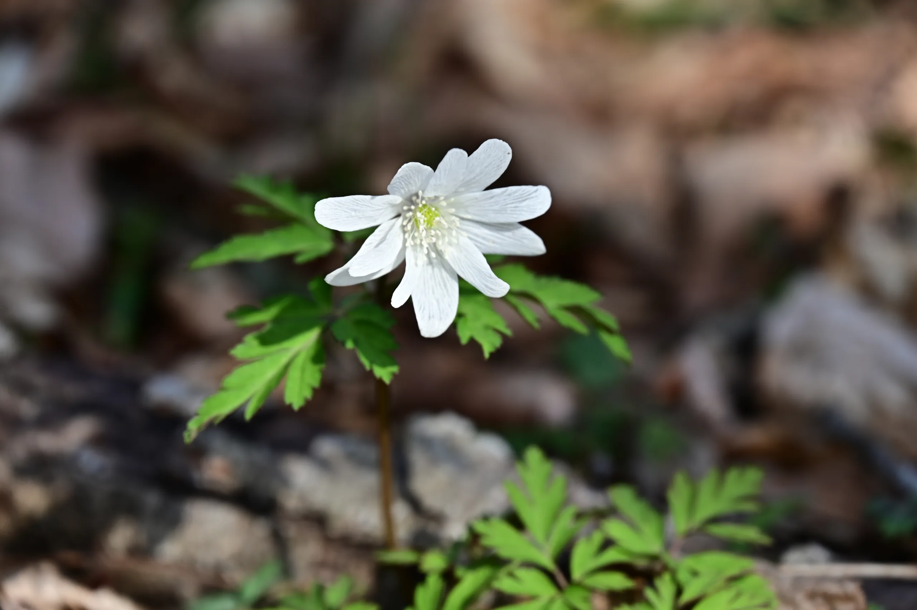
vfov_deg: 6.9
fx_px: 5091
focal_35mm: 200
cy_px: 305
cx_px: 458
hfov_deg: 10.3
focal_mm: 200
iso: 125
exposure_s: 1/200
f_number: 6.3
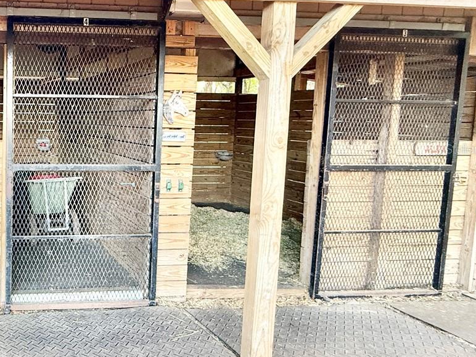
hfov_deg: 50.9
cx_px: 10
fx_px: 399
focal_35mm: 29
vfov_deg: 48.0
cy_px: 149
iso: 200
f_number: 2.2
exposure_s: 1/99
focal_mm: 2.22
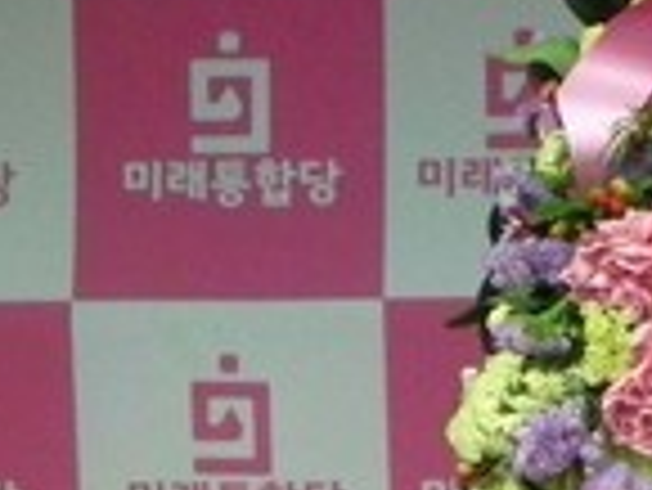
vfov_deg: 12.3
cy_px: 148
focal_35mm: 120
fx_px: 2262
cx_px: 890
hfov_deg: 15.5
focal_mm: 5.2
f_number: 2.8
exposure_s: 1/100
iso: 800
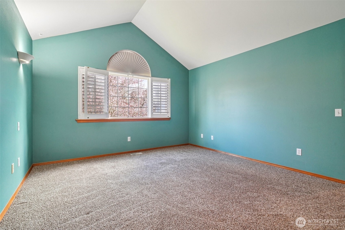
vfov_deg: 73.7
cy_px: 115
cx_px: 172
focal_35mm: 16
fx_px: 153
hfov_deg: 96.7
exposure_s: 1/60
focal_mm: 16
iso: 1600
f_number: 8
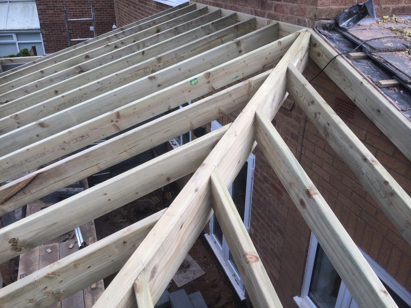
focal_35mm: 30
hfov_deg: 60.0
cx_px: 206
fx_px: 356
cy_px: 154
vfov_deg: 46.8
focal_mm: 4.12
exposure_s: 1/805
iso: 32
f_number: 2.2
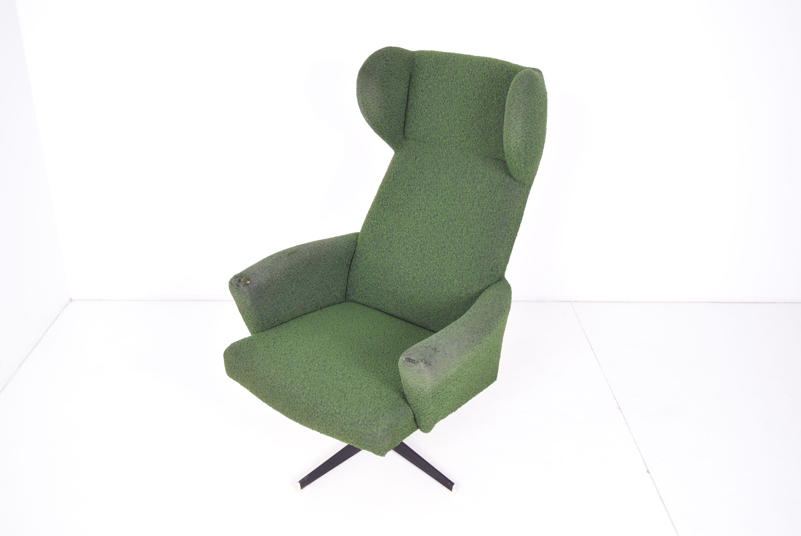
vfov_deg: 40.0
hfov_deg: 57.2
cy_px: 268
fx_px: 735
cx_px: 400
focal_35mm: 33
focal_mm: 22
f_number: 4.5
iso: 1600
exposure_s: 1/80
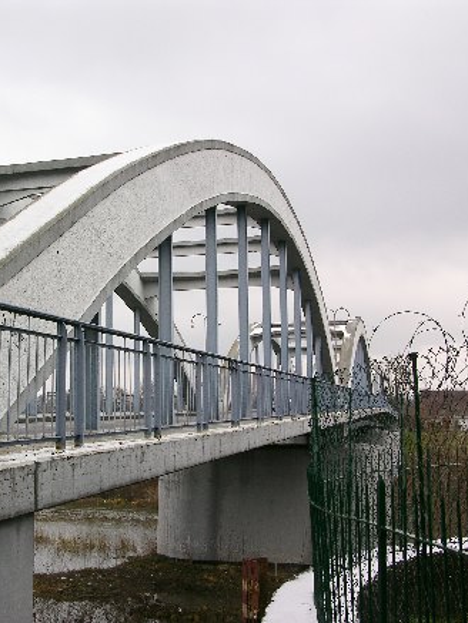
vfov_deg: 40.4
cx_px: 155
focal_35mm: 47
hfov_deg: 30.7
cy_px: 311
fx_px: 847
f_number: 5.6
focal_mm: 8.9
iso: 50
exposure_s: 1/77.9
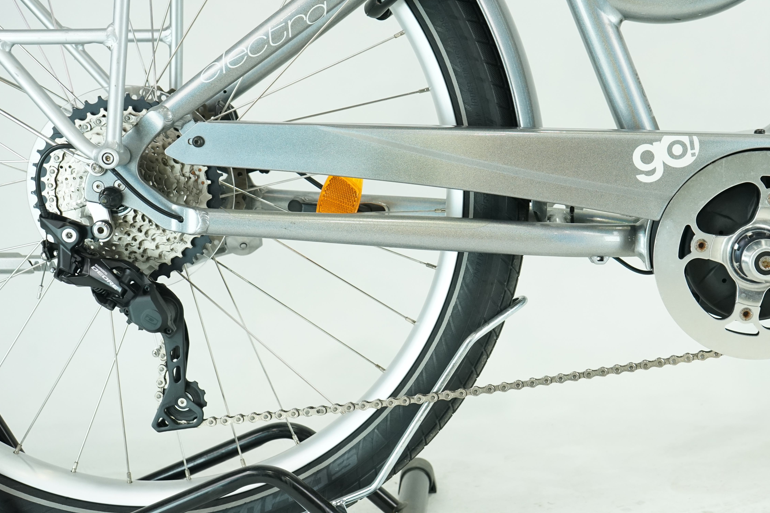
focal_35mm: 56
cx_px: 509
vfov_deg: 24.2
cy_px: 267
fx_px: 1198
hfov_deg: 35.3
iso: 1600
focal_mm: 42
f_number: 5.6
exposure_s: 1/200
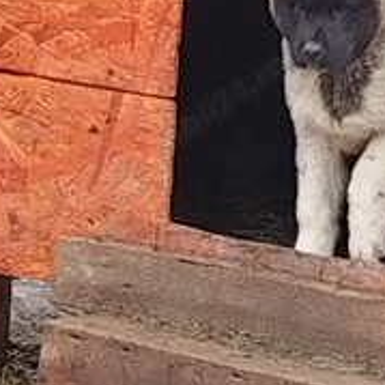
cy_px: 144
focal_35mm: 287
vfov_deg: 6.1
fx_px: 3611
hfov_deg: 6.1
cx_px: 290
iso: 286
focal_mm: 4.95
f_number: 1.9
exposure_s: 1/100
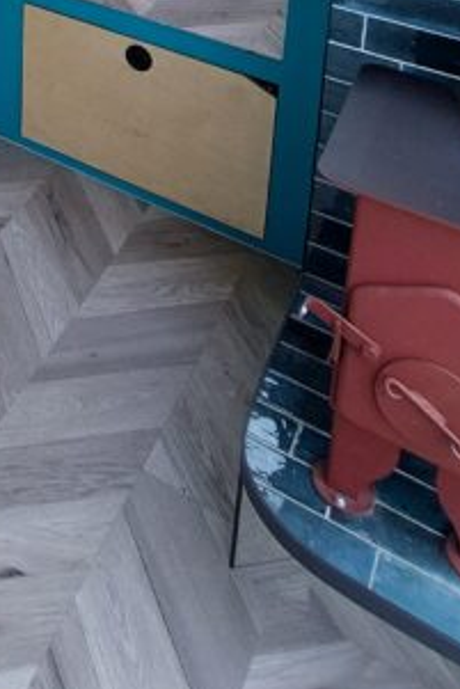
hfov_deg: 26.0
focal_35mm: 46
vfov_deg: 30.5
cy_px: -266
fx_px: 881
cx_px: -101
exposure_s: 1/152
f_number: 2.2
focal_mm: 1.74
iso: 50
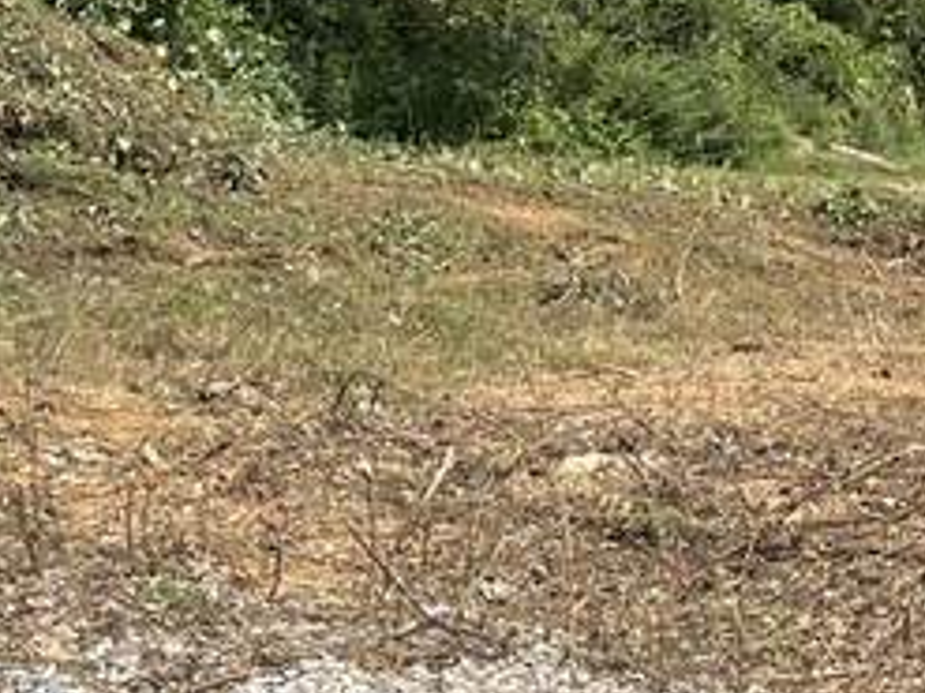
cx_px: 888
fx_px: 3606
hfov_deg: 14.4
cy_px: 543
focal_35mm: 135
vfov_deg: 10.9
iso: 50
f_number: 1.5
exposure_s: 1/4115
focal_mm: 5.7
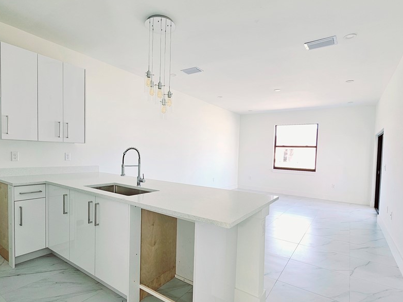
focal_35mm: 17
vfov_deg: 73.8
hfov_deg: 90.1
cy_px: 183
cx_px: 166
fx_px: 198
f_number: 2.2
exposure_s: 1/60.2
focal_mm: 2.2
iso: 64
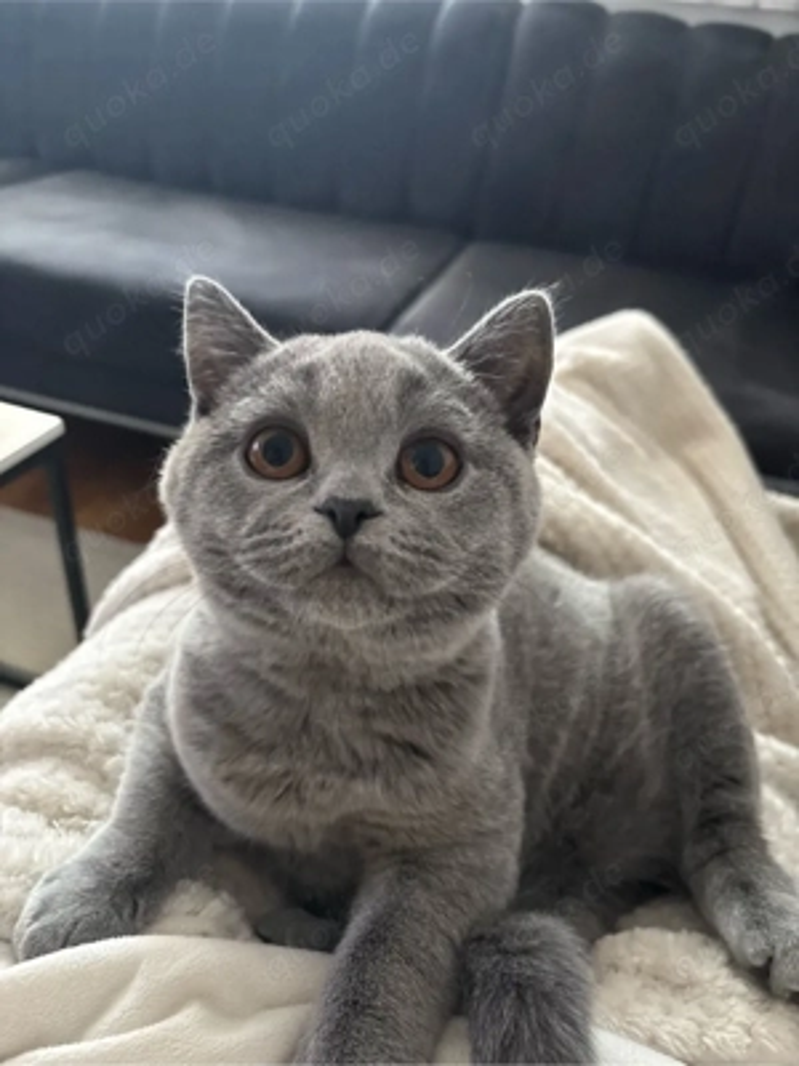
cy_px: 533
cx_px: 400
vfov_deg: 67.3
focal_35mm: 26
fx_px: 800
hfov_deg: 53.1
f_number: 1.6
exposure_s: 1/37
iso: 640
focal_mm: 5.96
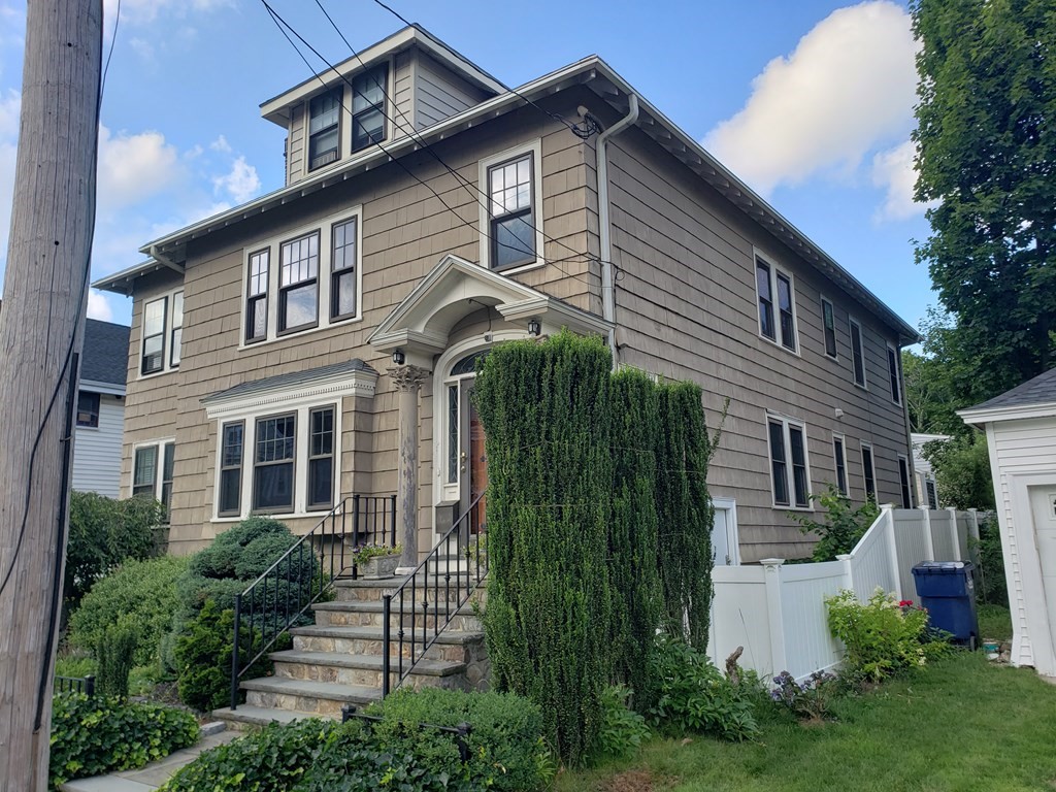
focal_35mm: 26
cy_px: 396
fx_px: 793
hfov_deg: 67.3
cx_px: 528
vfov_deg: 53.1
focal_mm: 4.3
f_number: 2.4
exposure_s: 1/612
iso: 50
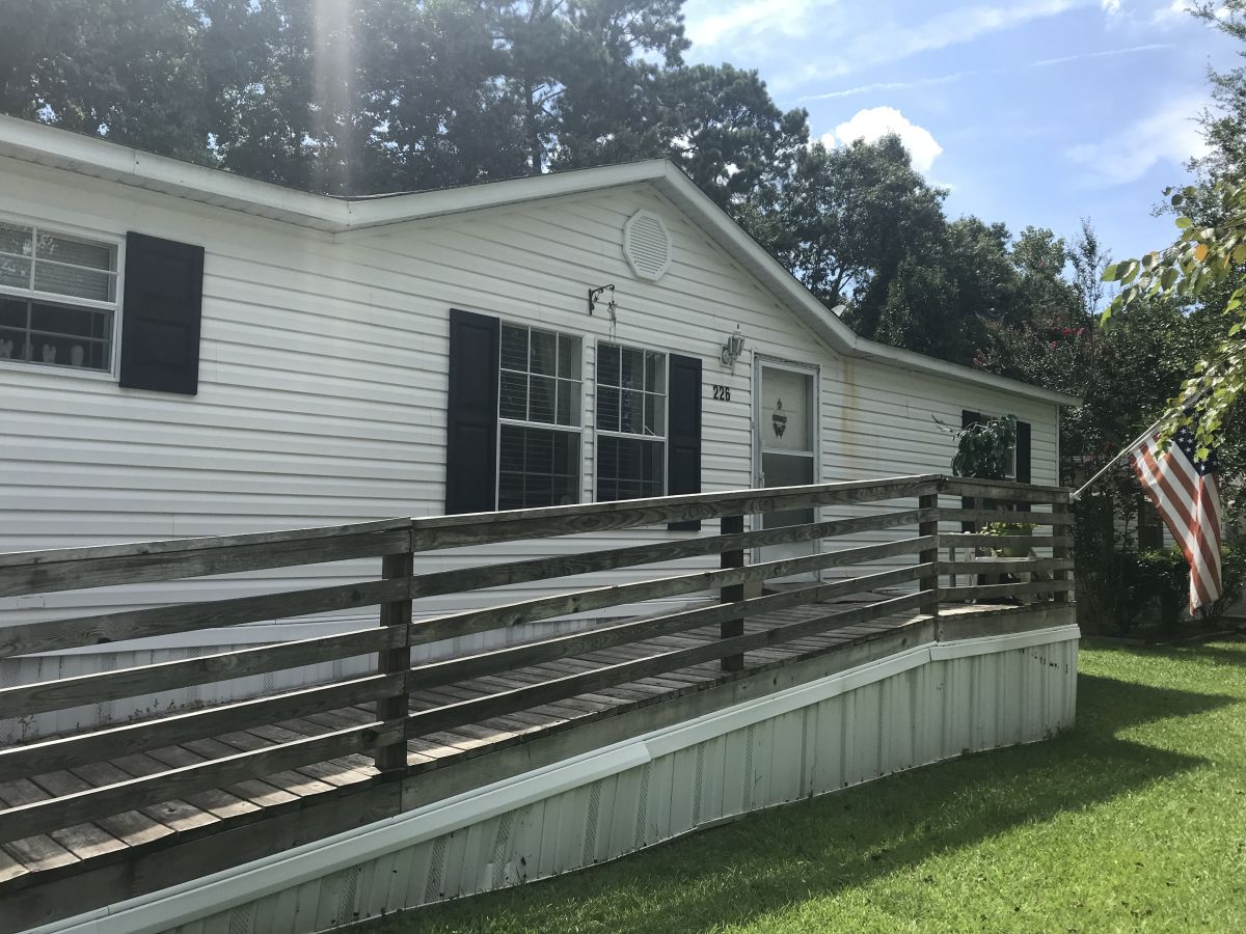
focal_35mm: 28
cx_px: 623
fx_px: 1008
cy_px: 467
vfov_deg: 49.7
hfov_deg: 63.4
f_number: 1.8
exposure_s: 1/1473
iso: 20
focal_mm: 3.99
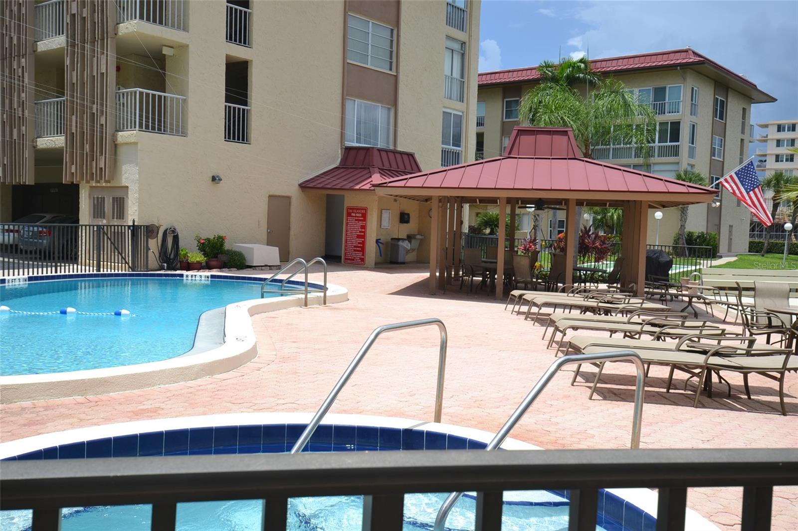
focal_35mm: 36
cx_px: 399
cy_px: 266
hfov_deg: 53.1
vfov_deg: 36.9
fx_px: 798
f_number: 8
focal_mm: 24
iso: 100
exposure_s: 1/250
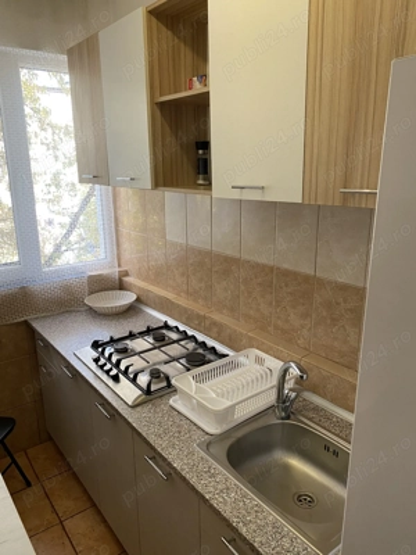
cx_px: 208
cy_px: 278
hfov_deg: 53.1
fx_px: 417
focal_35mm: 26
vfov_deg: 67.3
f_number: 1.8
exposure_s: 1/50
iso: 100
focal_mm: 4.25
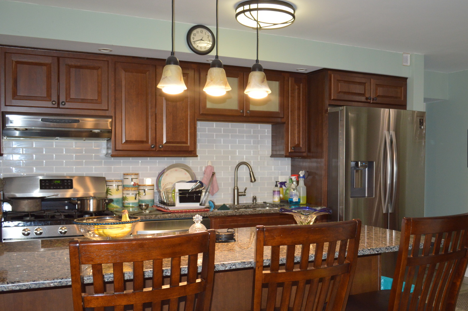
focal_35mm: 36
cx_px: 286
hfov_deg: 52.7
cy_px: 192
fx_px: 468
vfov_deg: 36.6
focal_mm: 18
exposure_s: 1/60
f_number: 3.5
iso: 800
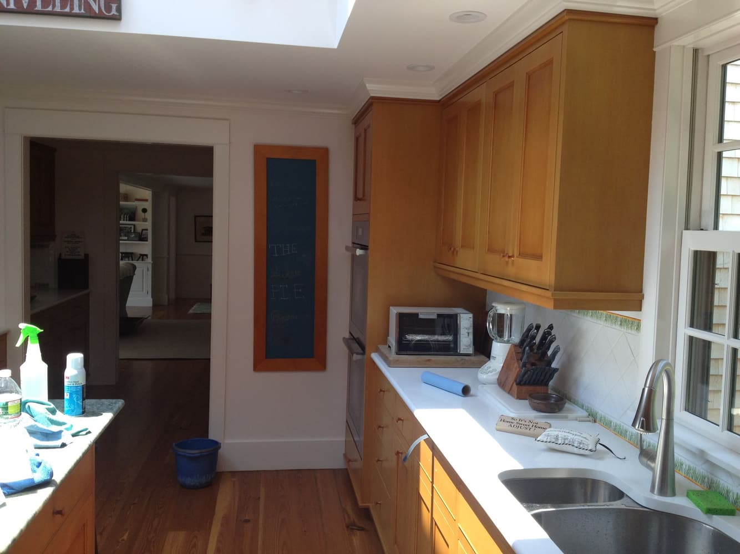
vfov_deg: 40.7
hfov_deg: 52.6
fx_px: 748
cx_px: 370
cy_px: 277
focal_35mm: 35
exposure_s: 1/133
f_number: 2.4
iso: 64
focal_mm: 4.28
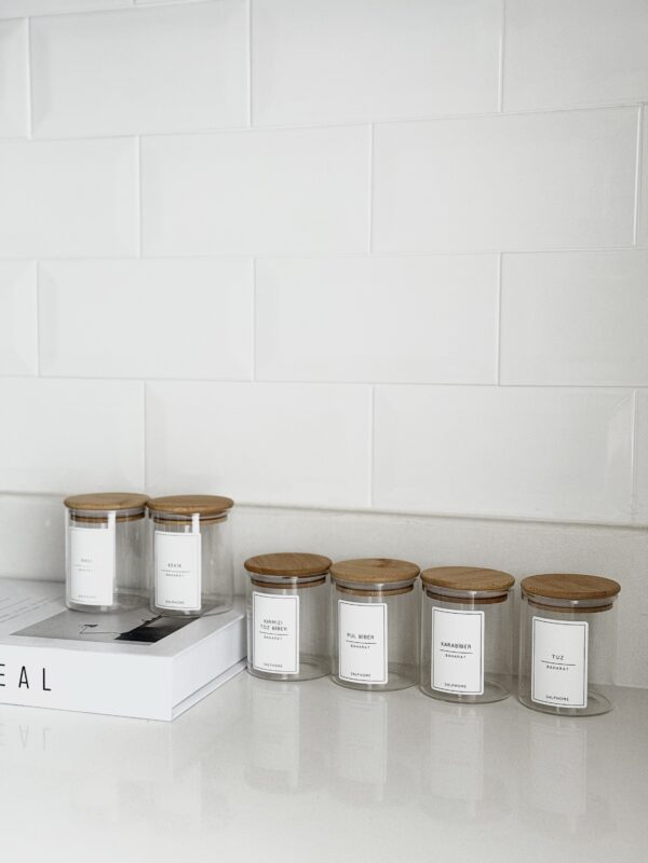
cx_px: 324
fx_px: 1198
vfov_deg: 39.7
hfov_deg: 30.3
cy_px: 432
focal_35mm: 48
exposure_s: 1/40
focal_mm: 6.76
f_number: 1.78
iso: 250
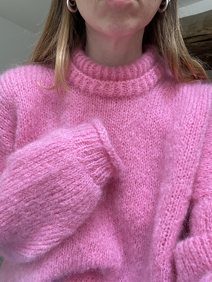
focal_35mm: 30
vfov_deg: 60.0
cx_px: 106
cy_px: 141
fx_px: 245
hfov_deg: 46.8
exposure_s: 1/60
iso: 160
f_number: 2.2
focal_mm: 2.71
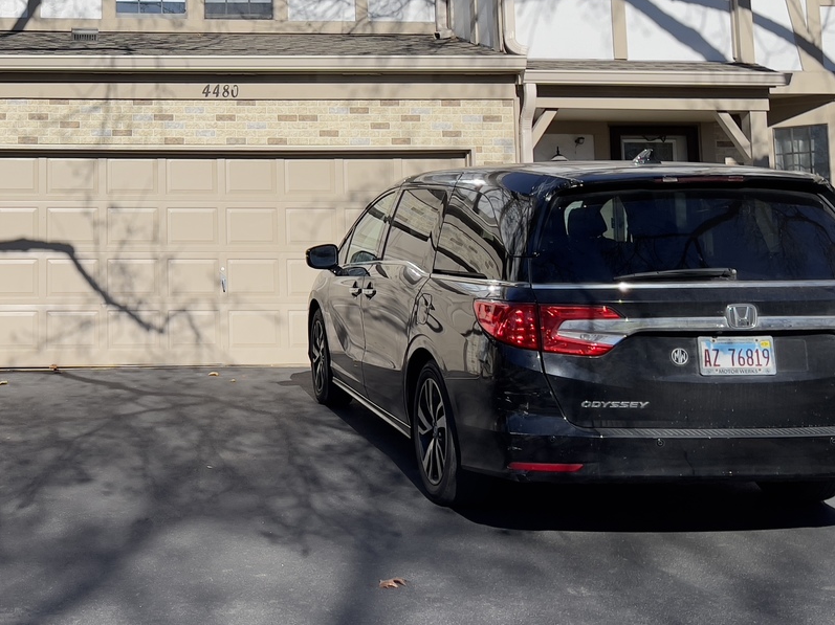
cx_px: 115
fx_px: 1133
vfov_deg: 30.4
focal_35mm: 47
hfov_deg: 38.2
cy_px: 171
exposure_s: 1/4348
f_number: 1.6
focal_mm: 5.1
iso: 32
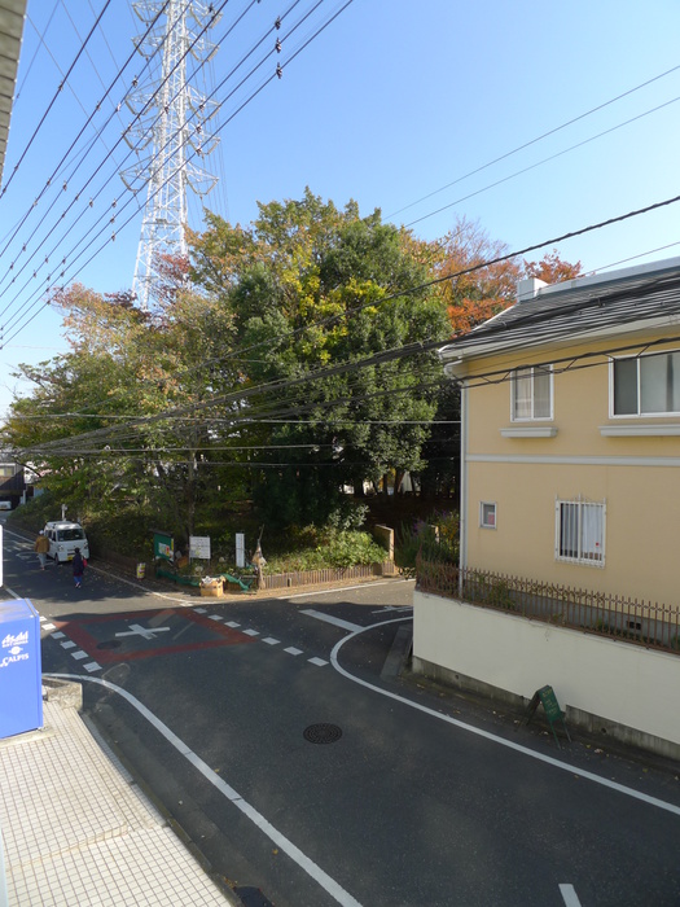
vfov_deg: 71.6
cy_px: 454
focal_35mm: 24
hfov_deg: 56.8
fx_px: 629
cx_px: 340
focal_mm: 5.1
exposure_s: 1/400
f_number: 3.2
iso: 80
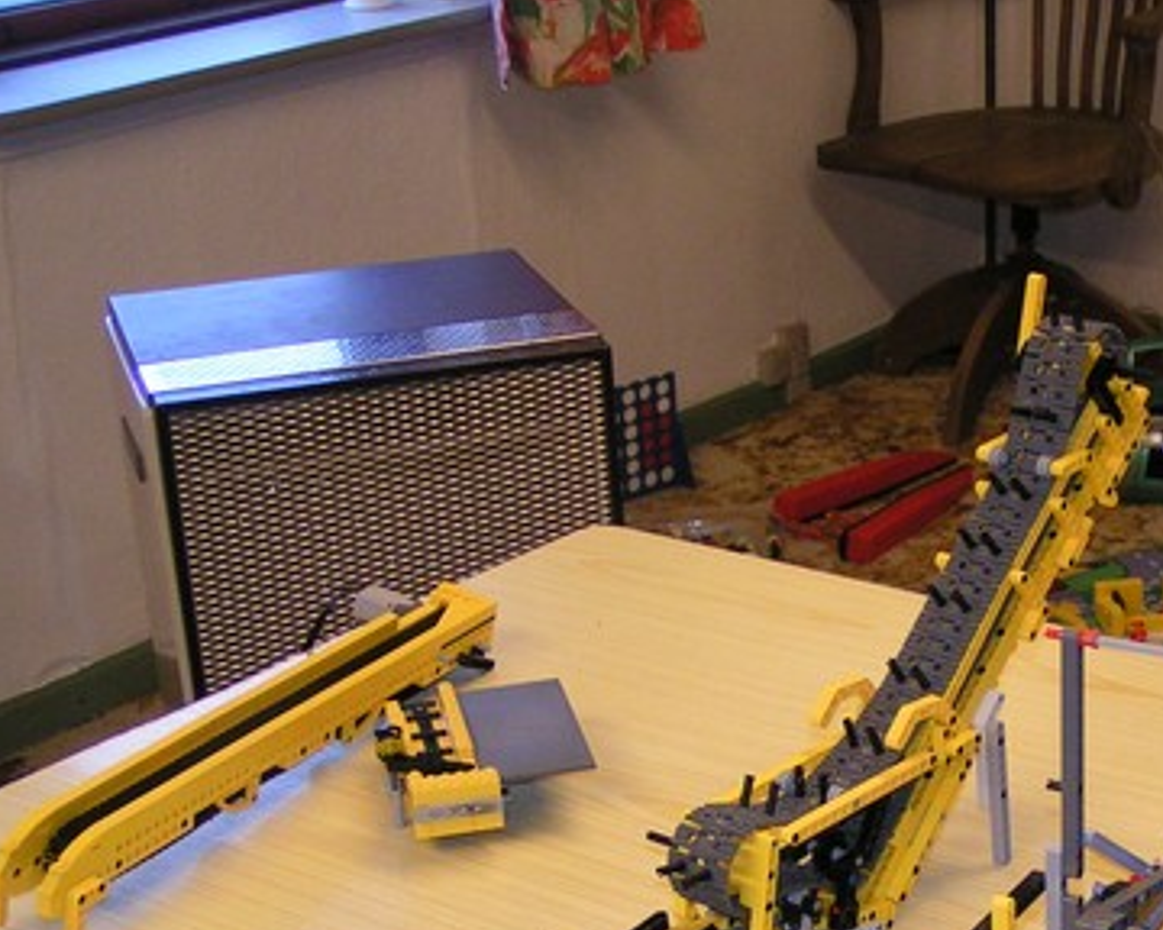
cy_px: 720
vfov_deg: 19.5
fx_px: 2685
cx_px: 972
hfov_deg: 24.0
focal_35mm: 78
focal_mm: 6.9
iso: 160
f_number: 2.8
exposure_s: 1/50
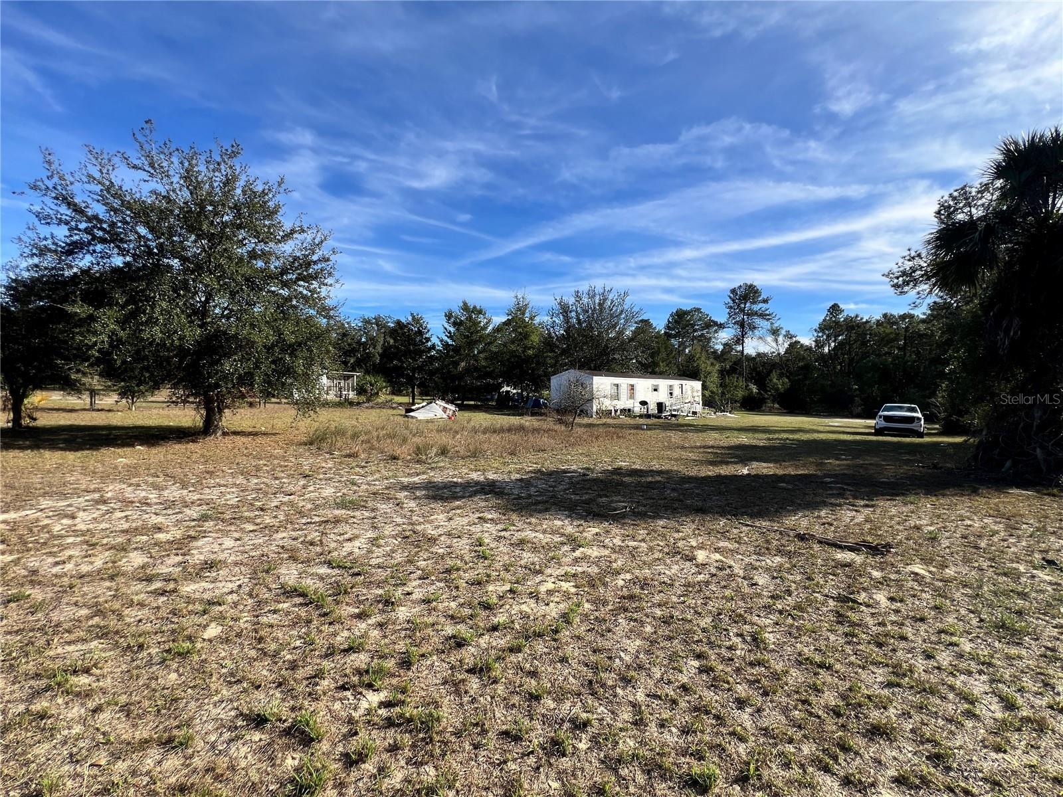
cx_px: 532
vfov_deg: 89.9
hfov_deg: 106.2
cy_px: 398
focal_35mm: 13
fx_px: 399
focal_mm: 1.57
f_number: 1.8
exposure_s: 1/1233
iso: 32
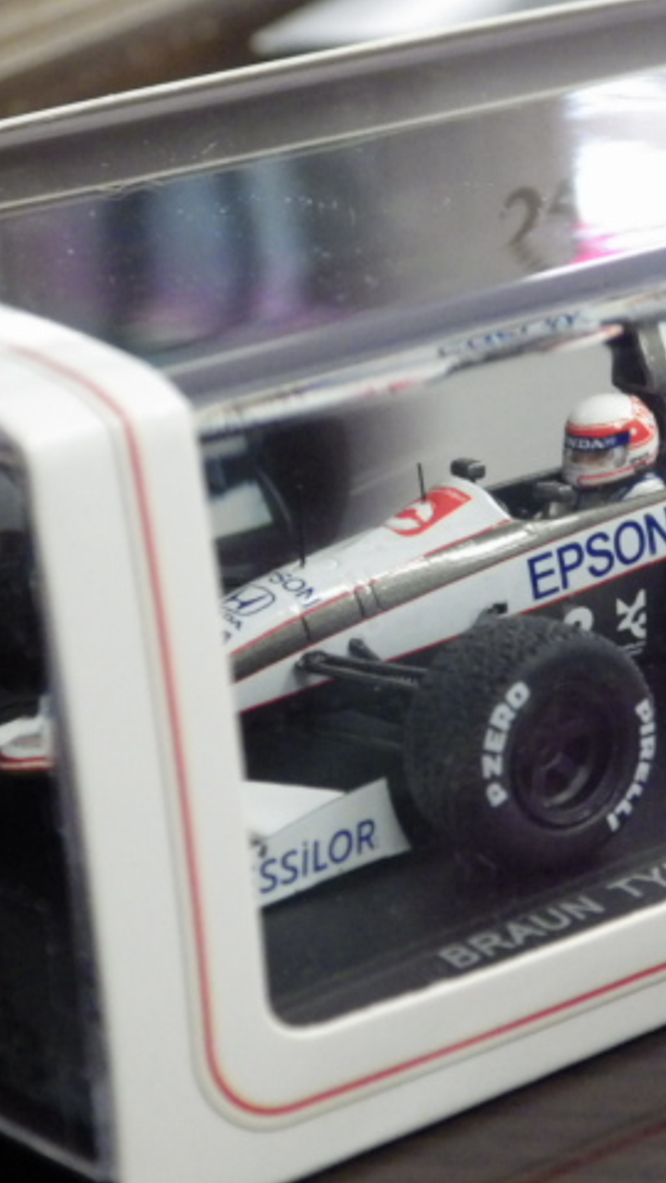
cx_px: 651
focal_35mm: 127
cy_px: 592
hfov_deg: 9.5
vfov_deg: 16.9
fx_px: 3986
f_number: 4.4
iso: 800
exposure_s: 1/40
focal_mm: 15.6
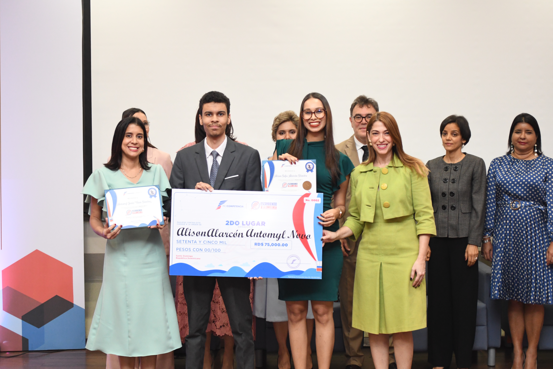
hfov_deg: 33.4
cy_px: 184
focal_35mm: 60
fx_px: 922
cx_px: 276
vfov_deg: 22.6
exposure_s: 1/160
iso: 2500
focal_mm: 40
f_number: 5.3
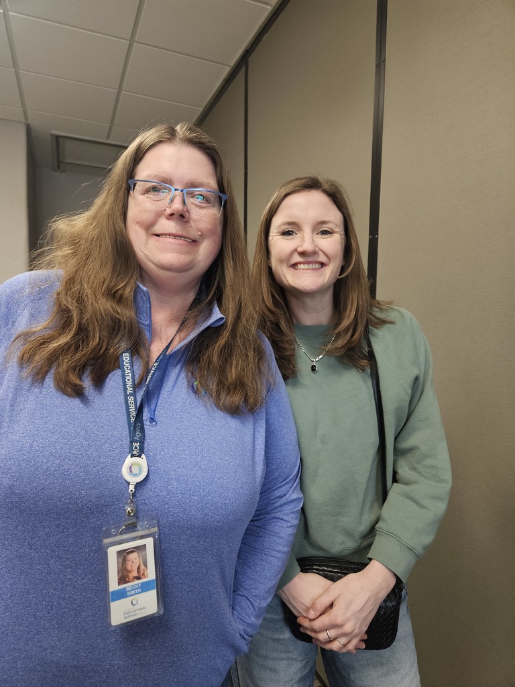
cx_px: 258
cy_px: 344
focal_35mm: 23
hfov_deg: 58.9
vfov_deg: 73.9
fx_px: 456
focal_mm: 5.4
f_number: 1.8
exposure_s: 1/120
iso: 250
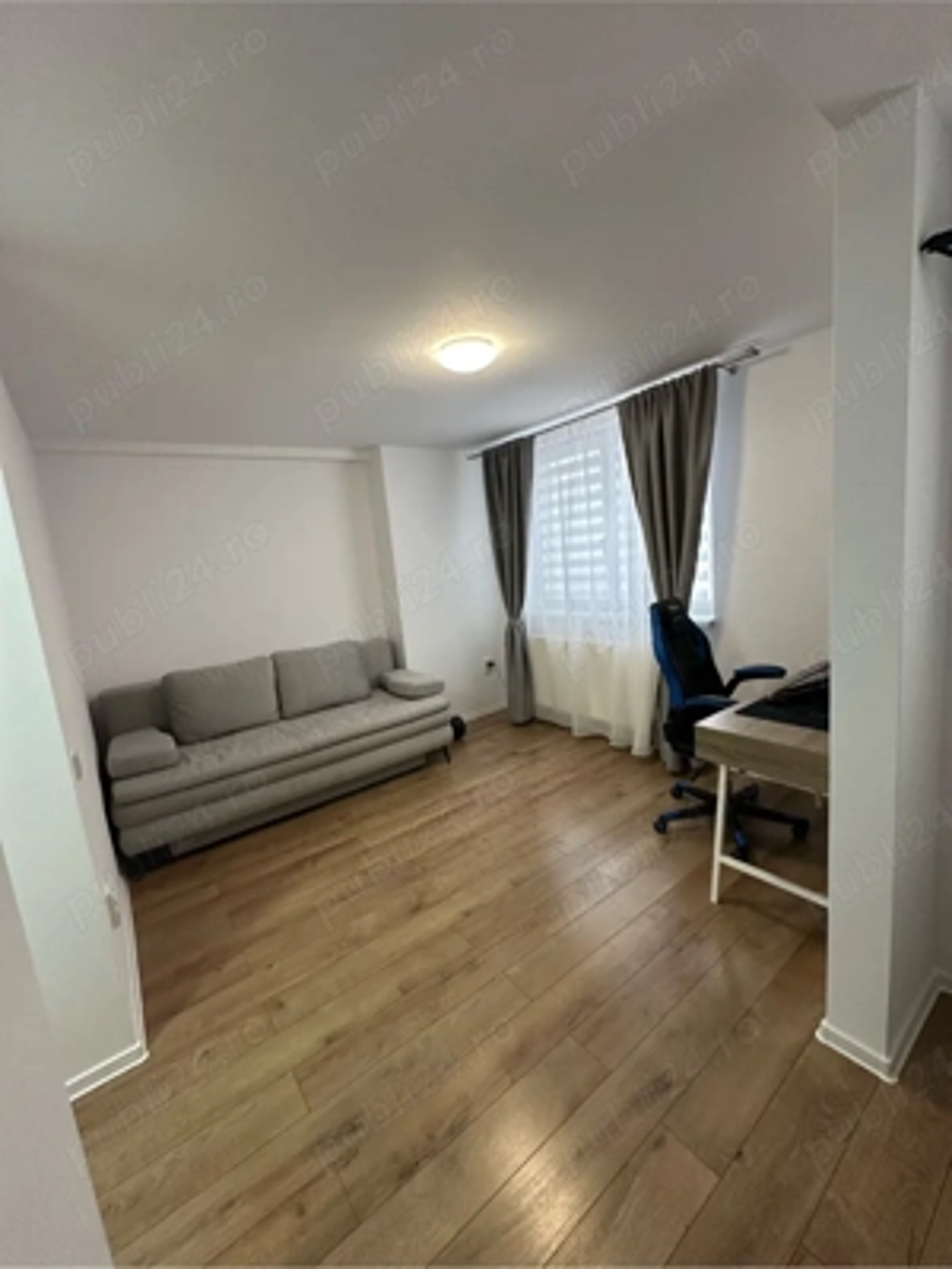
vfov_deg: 102.1
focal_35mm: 14
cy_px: 634
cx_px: 476
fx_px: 513
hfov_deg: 85.7
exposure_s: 1/100
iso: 200
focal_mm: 2.22
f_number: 2.2
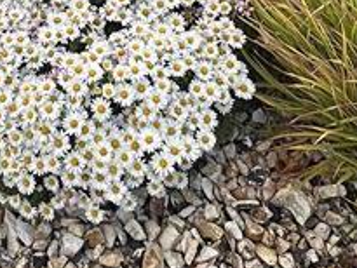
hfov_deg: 26.6
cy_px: -207
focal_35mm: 70
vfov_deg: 17.3
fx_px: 722
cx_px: 23
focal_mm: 2.22
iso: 40
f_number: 2.2
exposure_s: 1/272
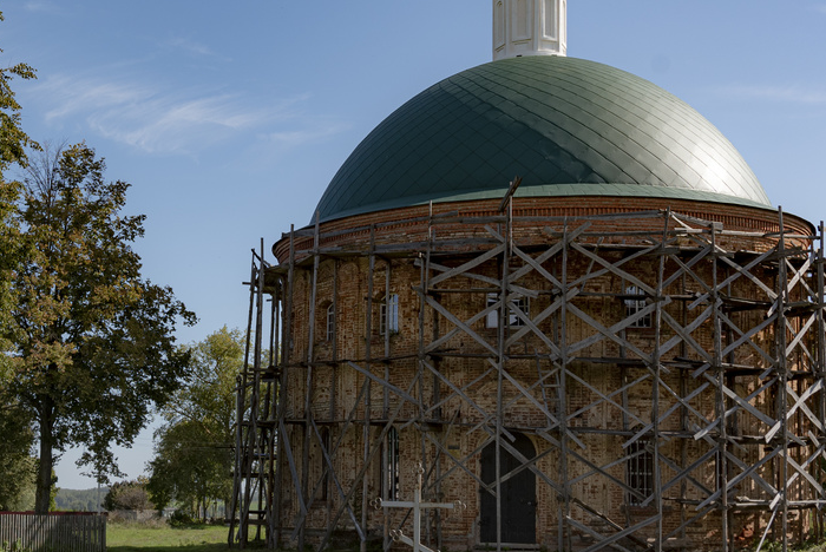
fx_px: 1378
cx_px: 235
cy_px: 116
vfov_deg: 22.4
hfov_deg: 32.9
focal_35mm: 60
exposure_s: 1/640
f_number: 7.1
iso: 200
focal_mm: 30
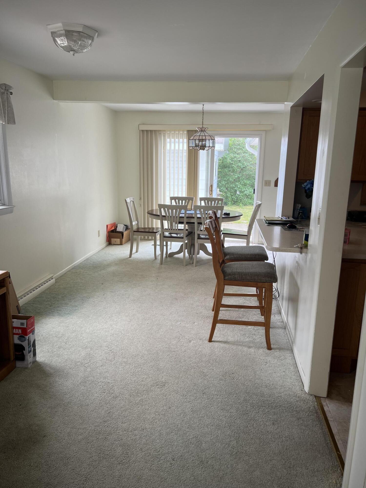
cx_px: 183
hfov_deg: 53.1
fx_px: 367
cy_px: 244
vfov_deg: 67.3
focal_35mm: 26
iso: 50
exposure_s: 1/156
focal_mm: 5.7
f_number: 1.5
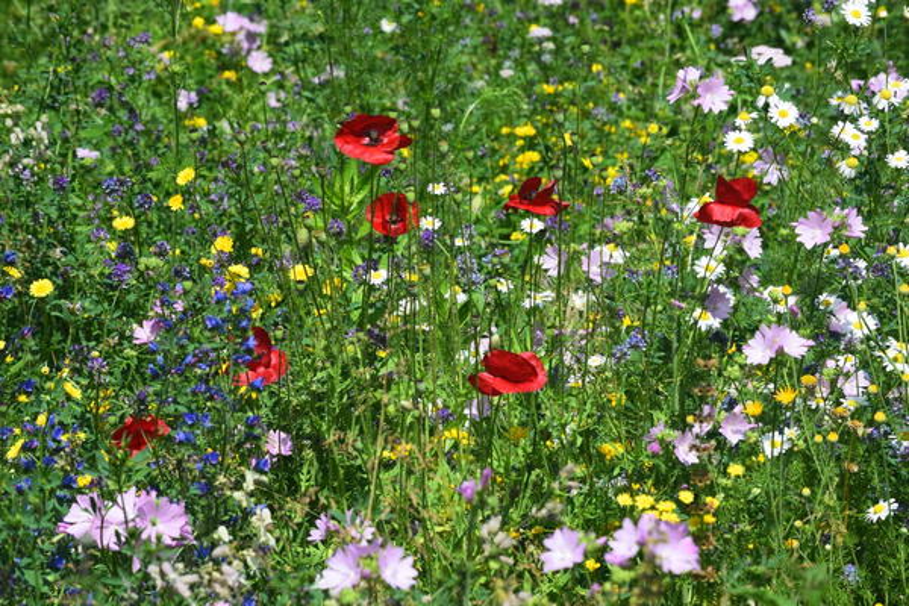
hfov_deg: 11.4
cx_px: 454
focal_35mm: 180
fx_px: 4545
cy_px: 303
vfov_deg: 7.6
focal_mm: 120
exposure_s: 1/500
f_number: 11
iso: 400
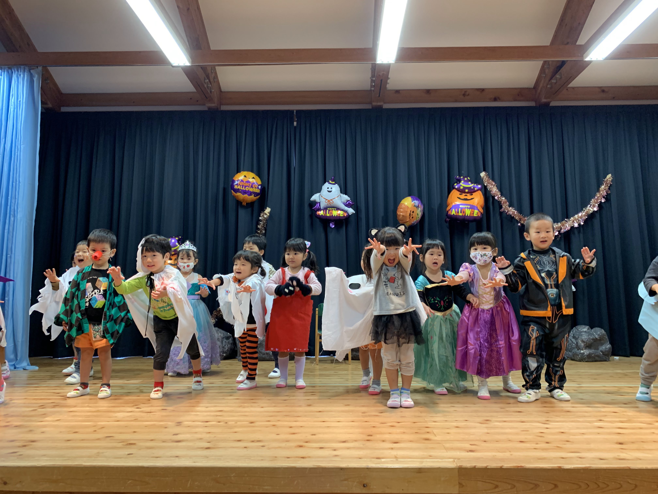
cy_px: 247
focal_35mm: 26
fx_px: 494
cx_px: 329
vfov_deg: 53.1
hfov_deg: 67.3
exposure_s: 1/60
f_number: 1.8
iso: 160
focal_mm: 4.25
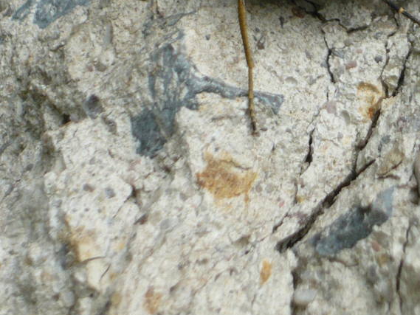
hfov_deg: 7.0
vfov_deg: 5.3
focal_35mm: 281
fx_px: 3410
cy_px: -87
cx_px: 366
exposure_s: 1/160
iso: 100
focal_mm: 16.5
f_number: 5.1
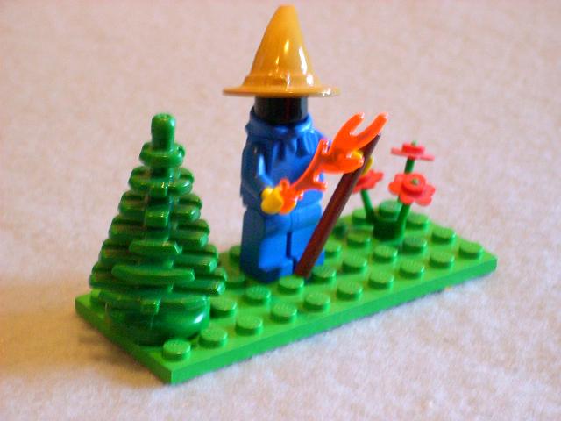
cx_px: 280
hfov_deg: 17.4
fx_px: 1831
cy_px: 210
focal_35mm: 113
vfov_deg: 13.1
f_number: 5.2
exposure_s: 1/4
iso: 644
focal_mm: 18.6
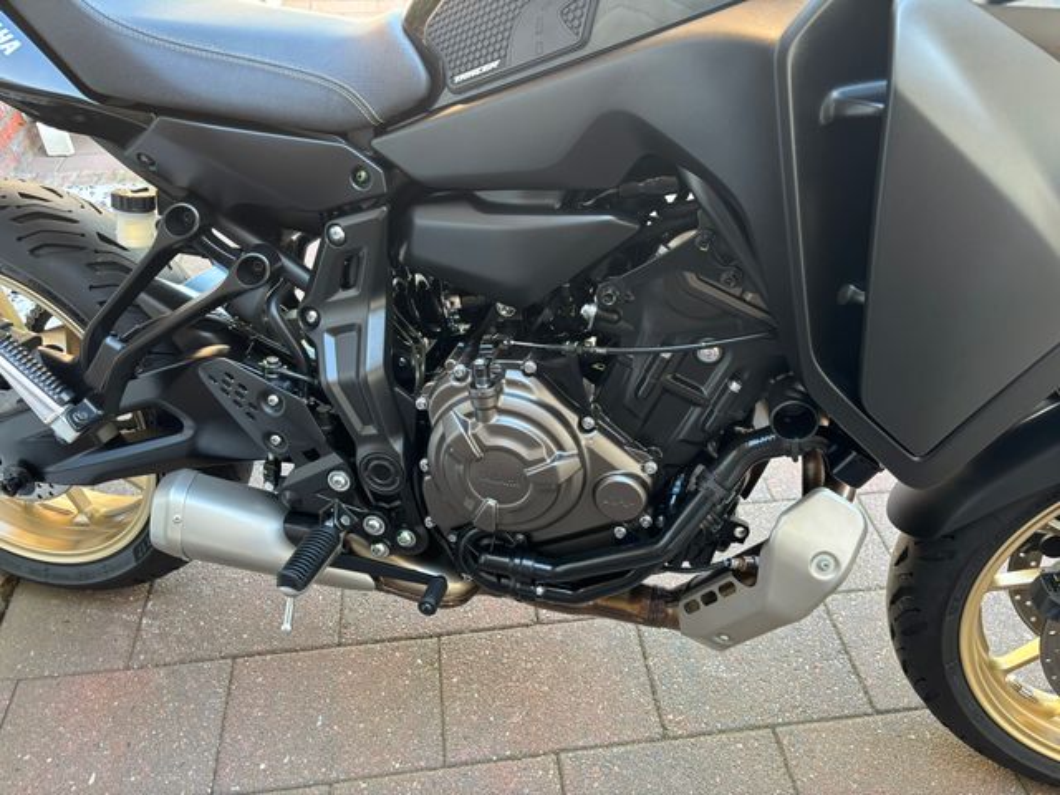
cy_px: 398
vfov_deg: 53.1
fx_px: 796
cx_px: 530
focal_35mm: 26
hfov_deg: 67.3
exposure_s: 1/65
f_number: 1.6
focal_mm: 5.96
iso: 125
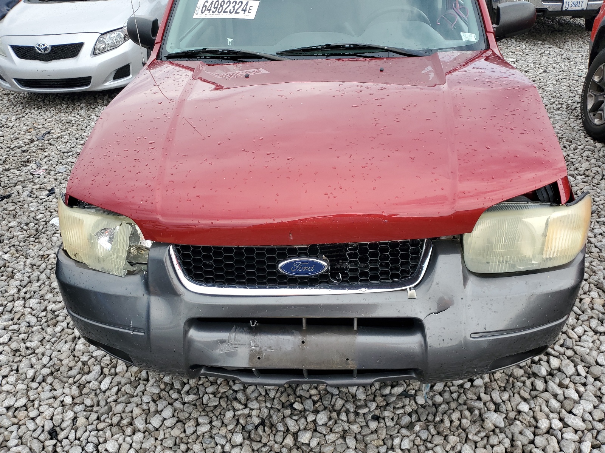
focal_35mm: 26
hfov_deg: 67.3
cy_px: 226
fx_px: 454
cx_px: 302
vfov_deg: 53.1
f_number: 1.5
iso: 50
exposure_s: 1/625
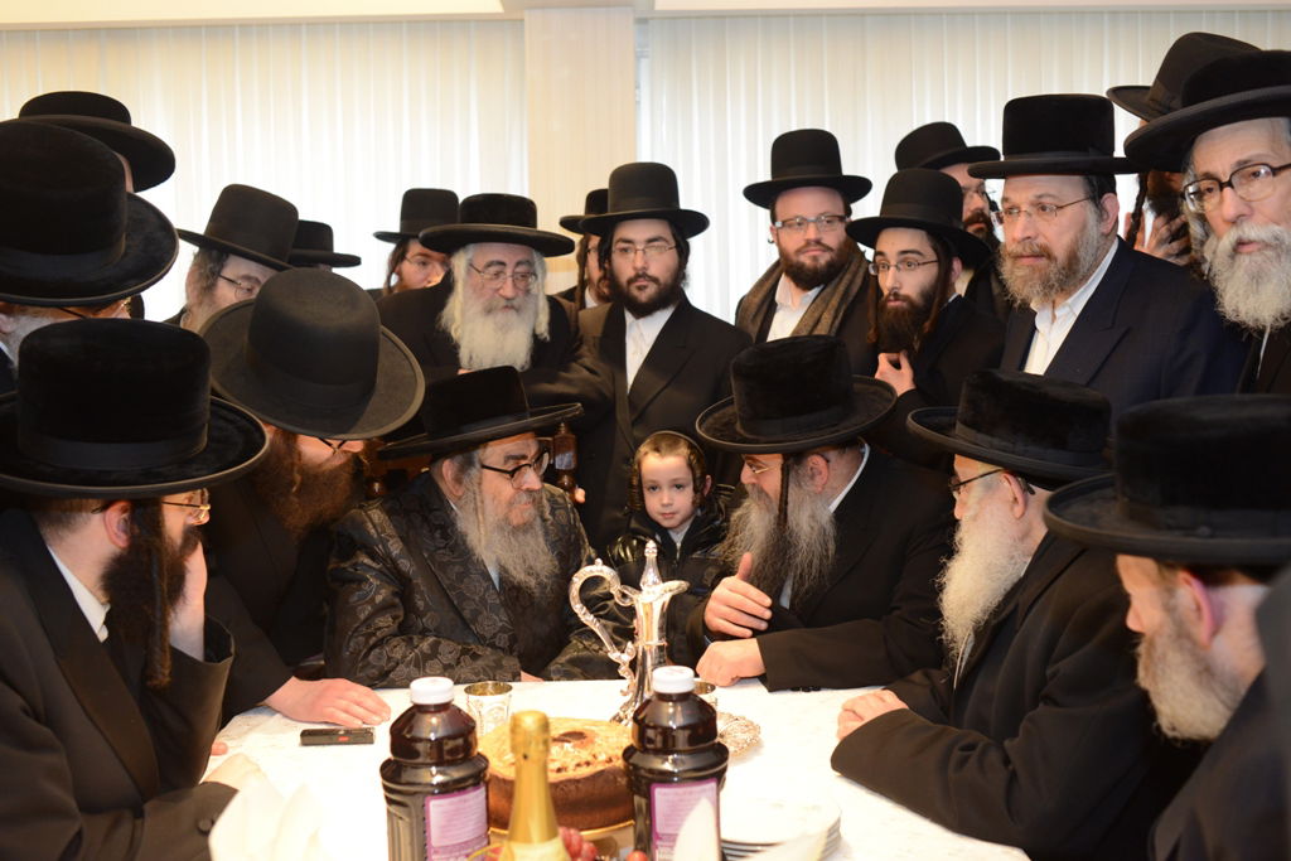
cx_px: 646
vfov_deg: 37.9
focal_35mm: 35
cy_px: 430
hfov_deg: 54.4
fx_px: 1255
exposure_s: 1/125
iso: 1600
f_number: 4.5
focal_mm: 35
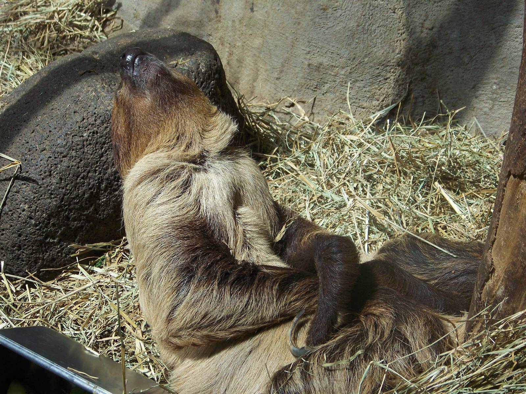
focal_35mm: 126
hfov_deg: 15.6
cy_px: 197
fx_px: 1915
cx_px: 263
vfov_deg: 11.8
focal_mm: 21.1
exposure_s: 1/320
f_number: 3.2
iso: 64
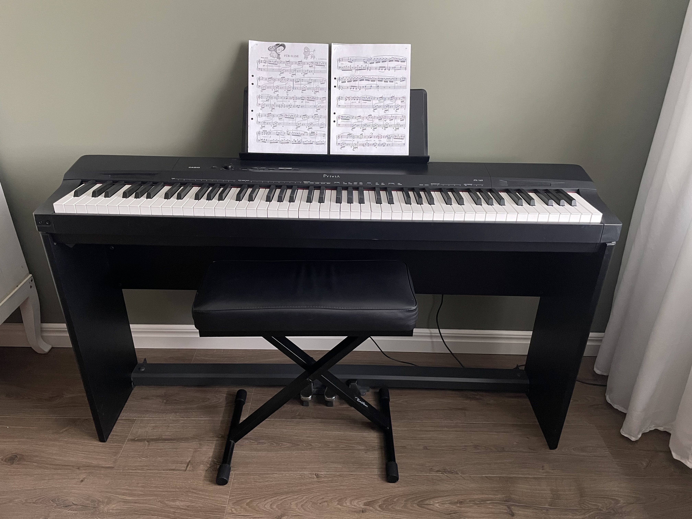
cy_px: 260
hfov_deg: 67.3
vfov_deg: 53.1
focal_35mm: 26
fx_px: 520
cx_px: 346
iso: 500
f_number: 1.6
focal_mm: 4.2
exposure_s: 1/25
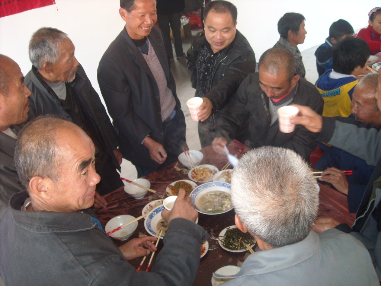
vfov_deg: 40.7
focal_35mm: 35
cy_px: 143
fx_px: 385
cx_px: 190
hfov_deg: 52.6
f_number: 2.8
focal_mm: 5.7
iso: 200
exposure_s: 1/30
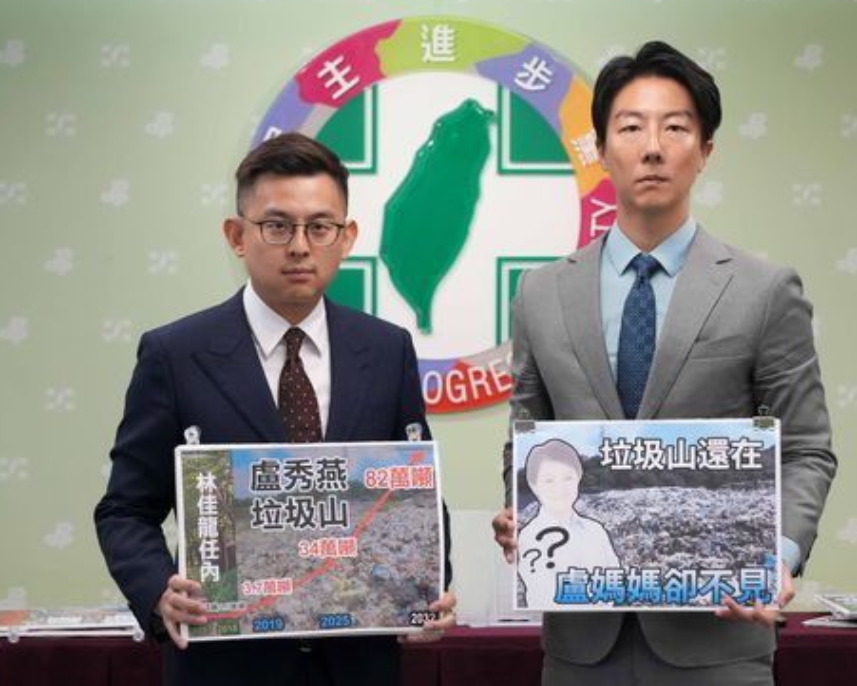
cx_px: 486
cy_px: 352
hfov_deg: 12.0
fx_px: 4084
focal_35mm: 161
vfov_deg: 9.6
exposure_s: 1/320
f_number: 5
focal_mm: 86
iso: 3200
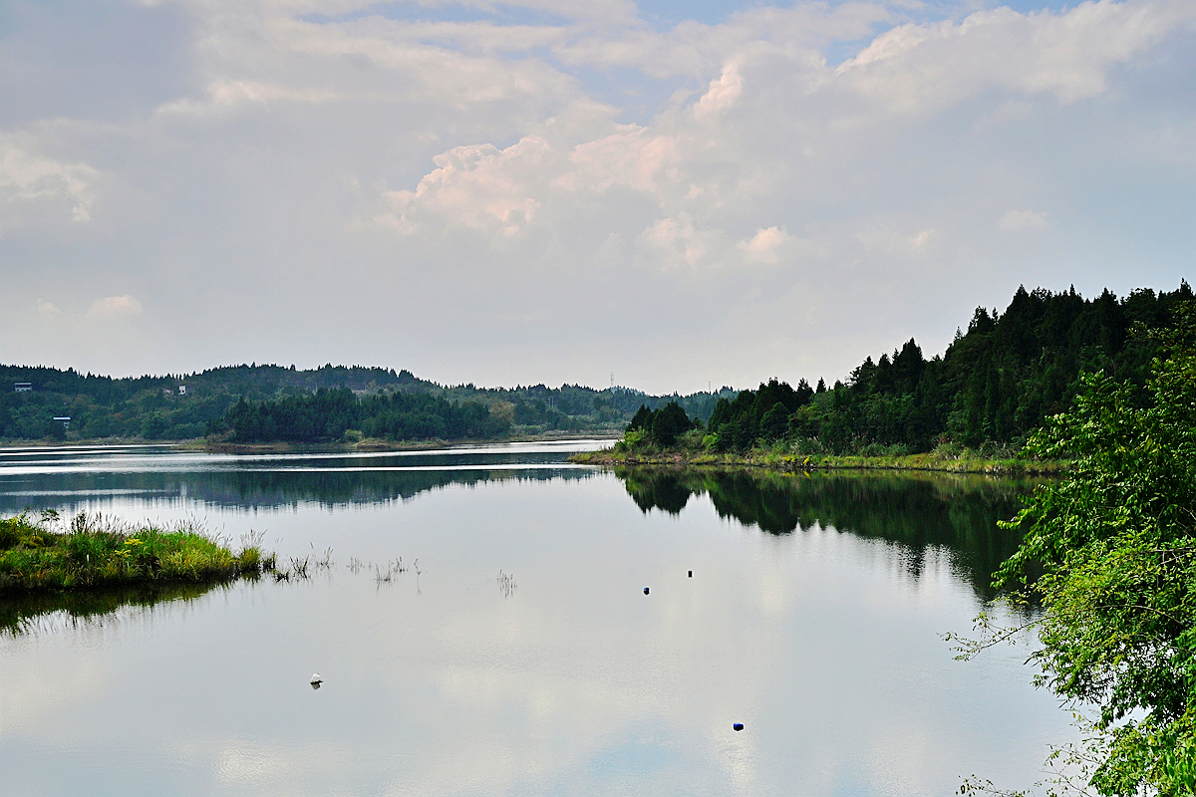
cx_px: 598
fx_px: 1362
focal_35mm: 41
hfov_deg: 47.4
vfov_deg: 32.6
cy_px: 398
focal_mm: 41
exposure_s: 1/200
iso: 100
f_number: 8
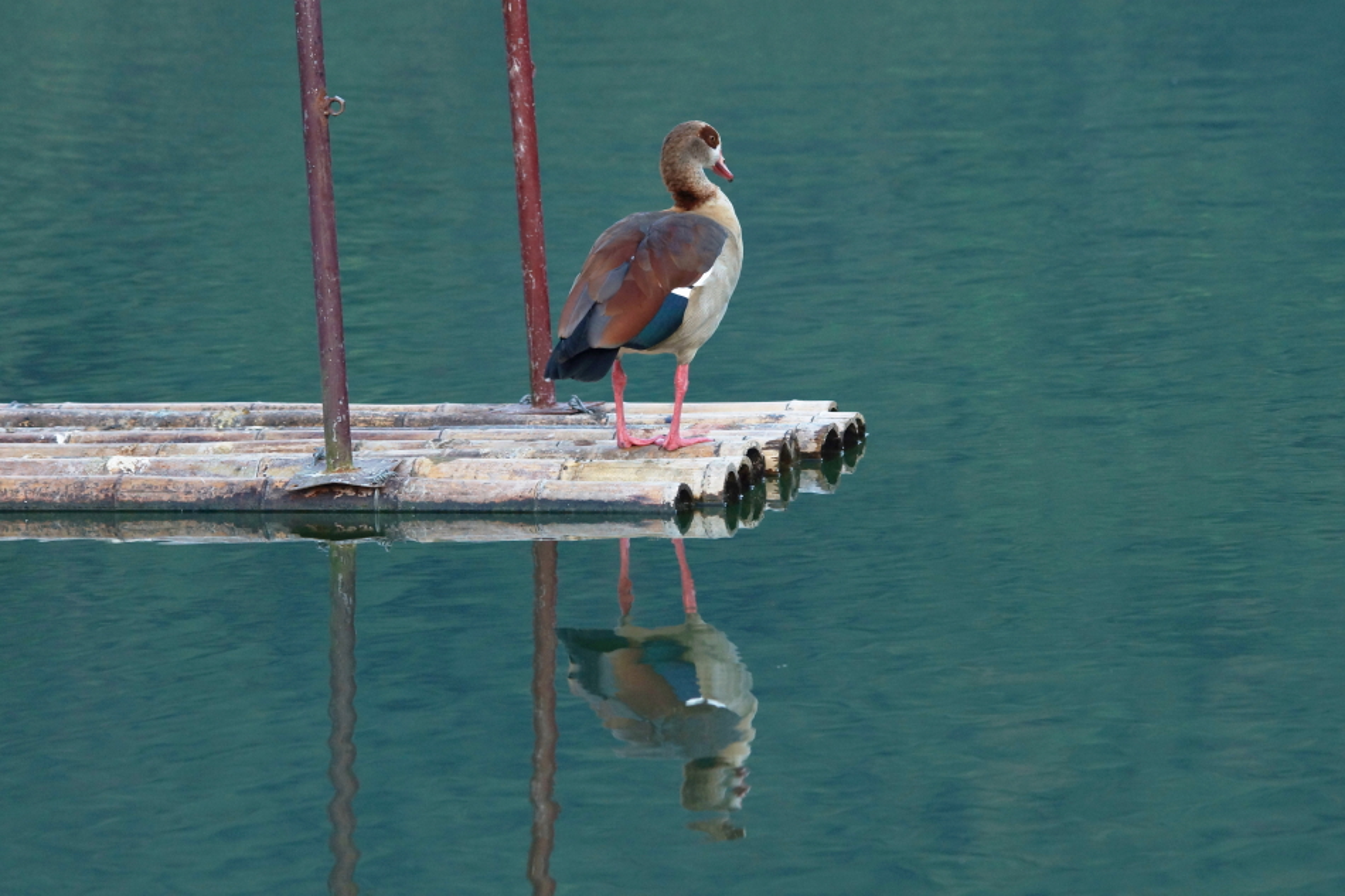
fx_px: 11206
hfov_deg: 6.9
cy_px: 448
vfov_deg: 4.6
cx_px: 672
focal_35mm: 300
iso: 400
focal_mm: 200
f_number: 7.1
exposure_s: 1/50
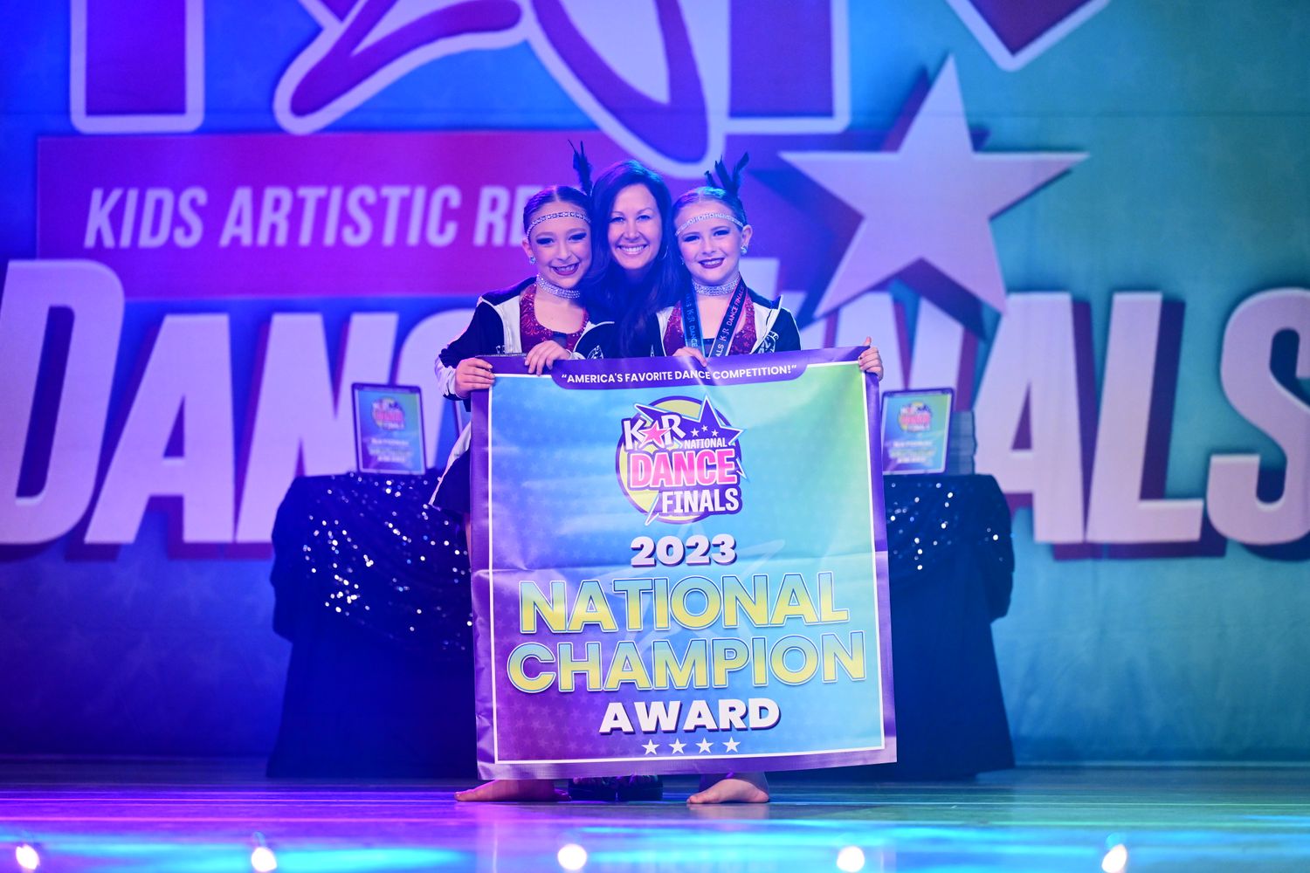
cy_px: 436
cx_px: 655
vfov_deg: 10.2
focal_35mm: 135
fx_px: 4912
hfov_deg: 15.2
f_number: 2.8
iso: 2500
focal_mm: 135
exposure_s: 1/800
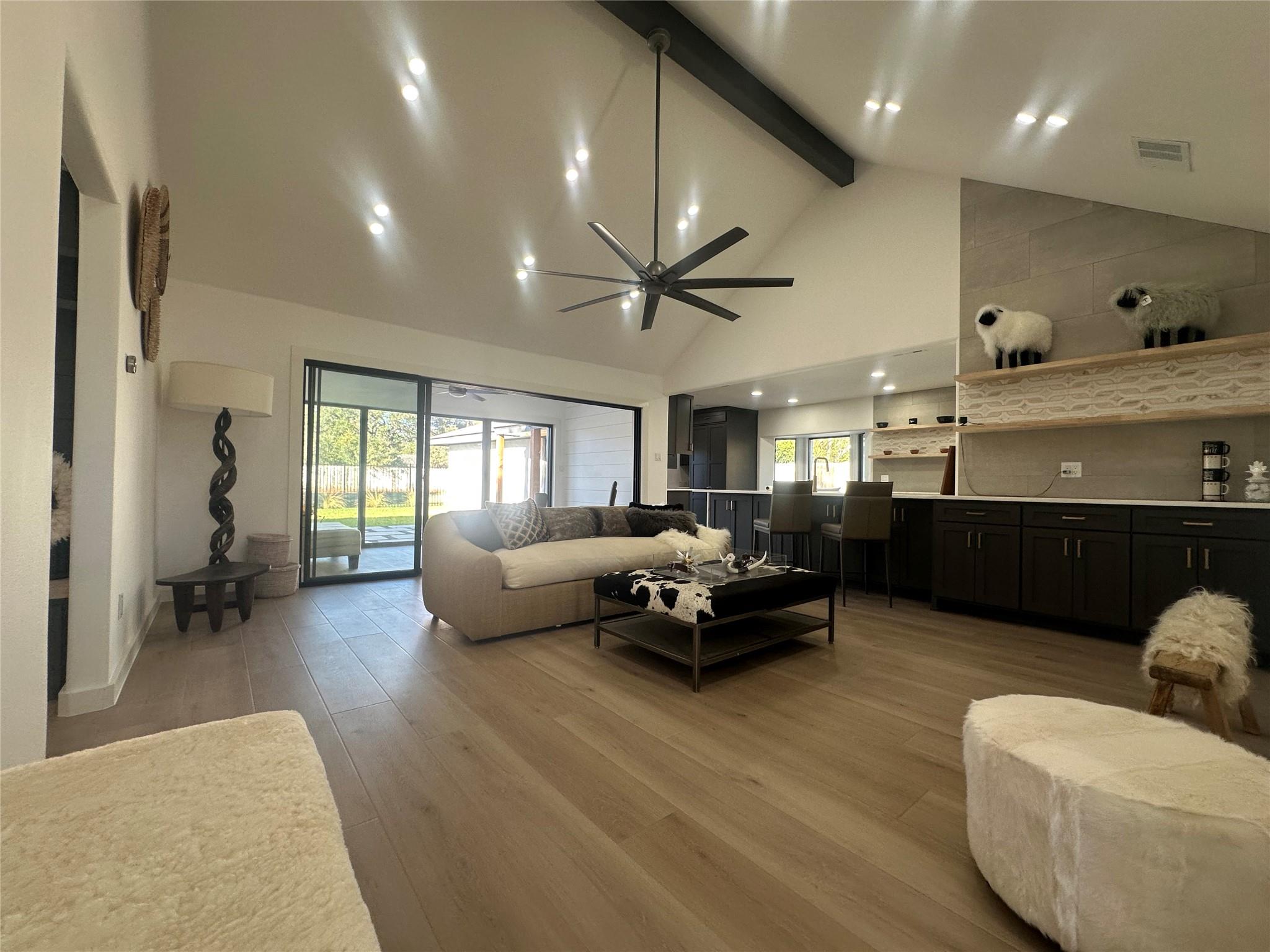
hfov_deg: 102.1
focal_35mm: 14
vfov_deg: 85.7
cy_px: 476
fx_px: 514
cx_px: 635
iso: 80
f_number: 2.2
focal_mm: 2.22
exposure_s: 1/99
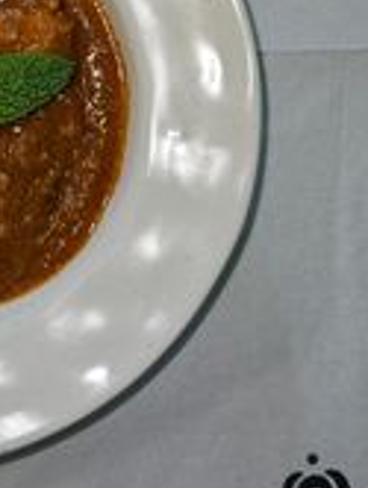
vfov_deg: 31.2
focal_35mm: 59
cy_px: 50
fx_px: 834
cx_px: -3
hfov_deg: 23.8
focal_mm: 5.4
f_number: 1.8
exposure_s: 1/50
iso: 64
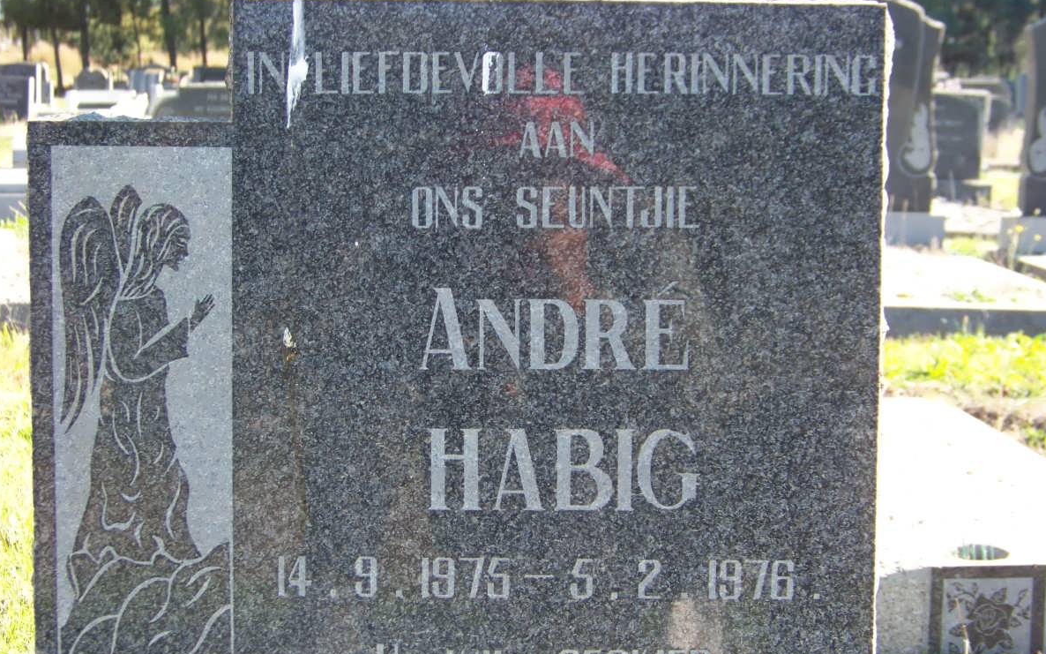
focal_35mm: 59
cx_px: 524
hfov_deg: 34.5
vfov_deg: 22.0
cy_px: 378
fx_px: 1682
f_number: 3.2
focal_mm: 9.36
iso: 64
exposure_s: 1/125
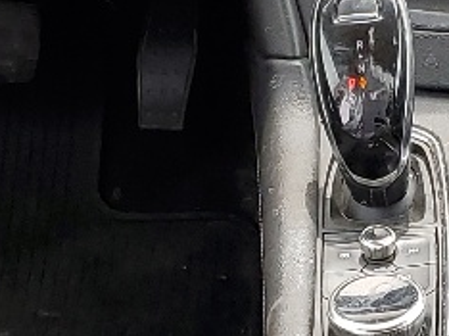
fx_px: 2306
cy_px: 275
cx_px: 466
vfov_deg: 8.3
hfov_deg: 11.0
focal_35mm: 178
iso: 50
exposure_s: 1/312
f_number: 1.5
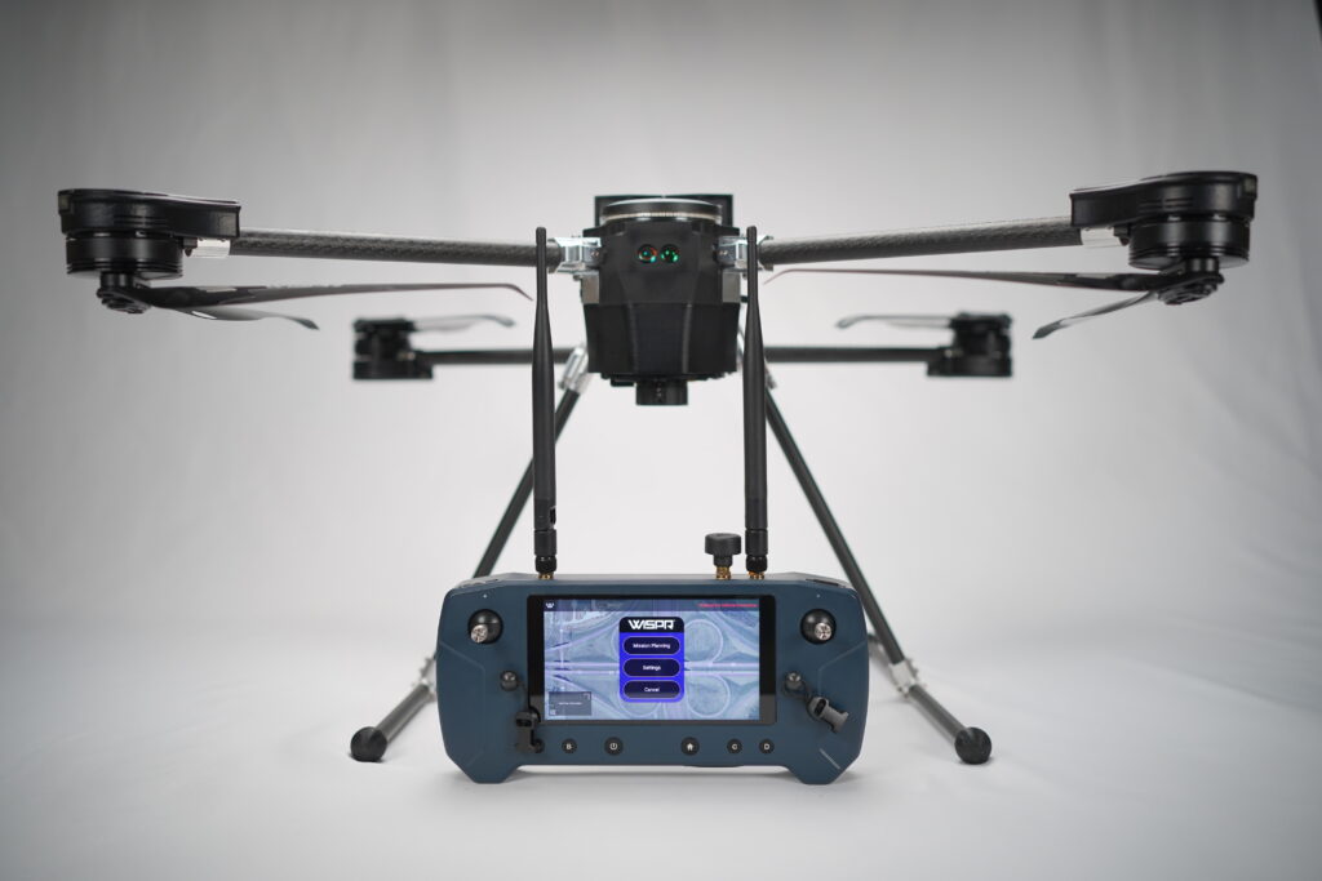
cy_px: 440
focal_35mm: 35
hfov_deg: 54.4
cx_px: 661
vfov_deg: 37.9
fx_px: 1285
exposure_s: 1/320
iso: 500
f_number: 2.8
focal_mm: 35
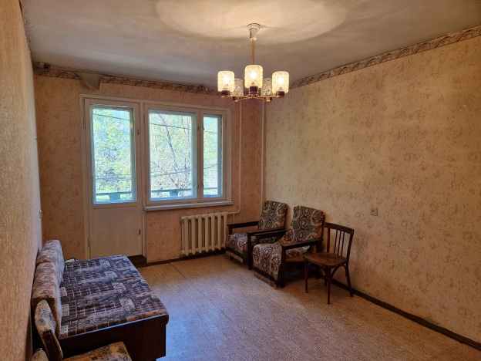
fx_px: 320
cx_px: 240
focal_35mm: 23
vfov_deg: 58.9
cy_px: 180
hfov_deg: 73.9
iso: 50
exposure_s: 1/100
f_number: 1.8
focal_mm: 5.4
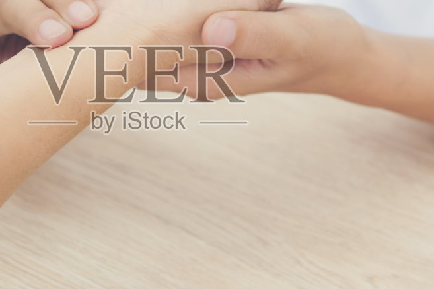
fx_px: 1820
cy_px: 90
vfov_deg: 9.1
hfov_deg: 13.6
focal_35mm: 151
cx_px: 137
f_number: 4
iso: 400
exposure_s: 1/160
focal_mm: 62
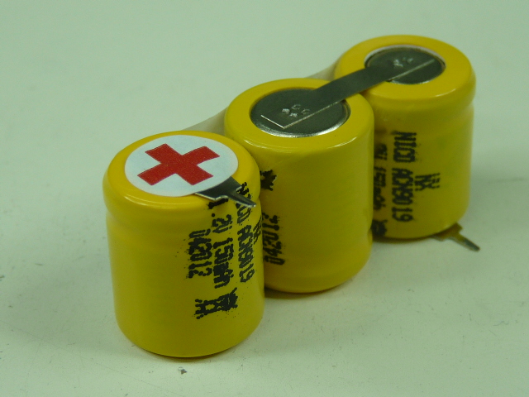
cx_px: 264
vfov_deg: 14.6
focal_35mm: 101
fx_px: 1543
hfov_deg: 19.4
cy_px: 198
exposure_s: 1/60
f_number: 3.2
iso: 100
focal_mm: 10.1
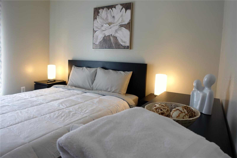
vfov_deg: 44.9
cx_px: 118
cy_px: 79
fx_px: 191
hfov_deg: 63.7
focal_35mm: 29
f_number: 2.5
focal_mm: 11.5
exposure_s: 1/15
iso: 100
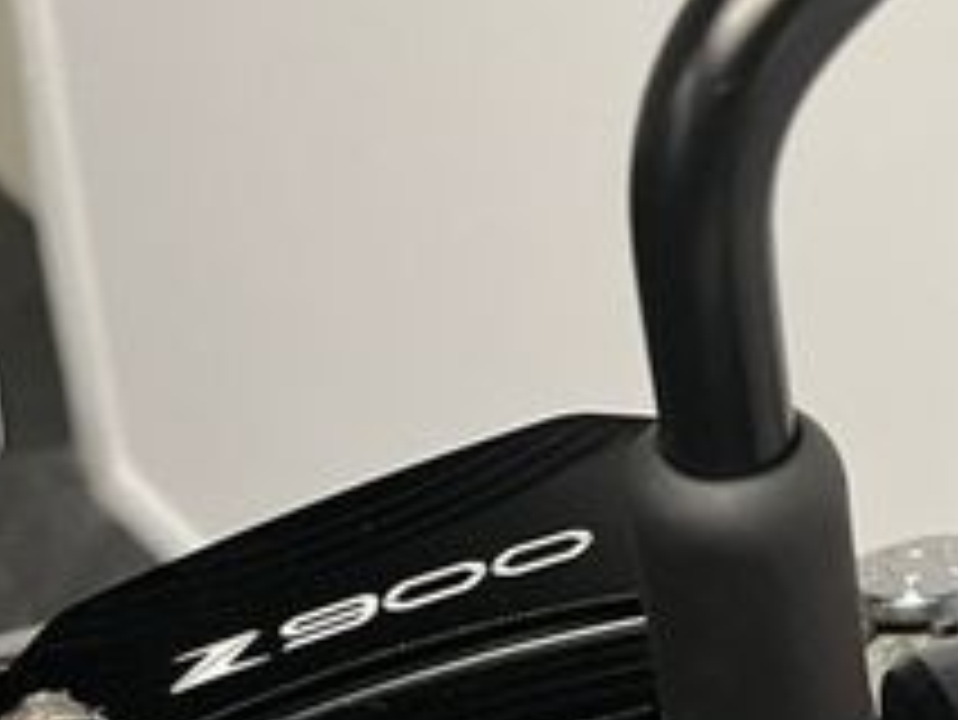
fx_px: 2160
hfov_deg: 22.4
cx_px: 1250
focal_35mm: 78
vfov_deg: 18.5
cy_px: 711
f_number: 1.6
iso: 80
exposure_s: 1/50
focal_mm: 5.1
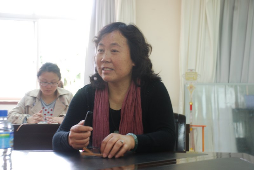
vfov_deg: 20.7
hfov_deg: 30.5
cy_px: 85
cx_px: 127
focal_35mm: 66
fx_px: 466
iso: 400
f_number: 4.8
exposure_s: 1/6
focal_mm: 44
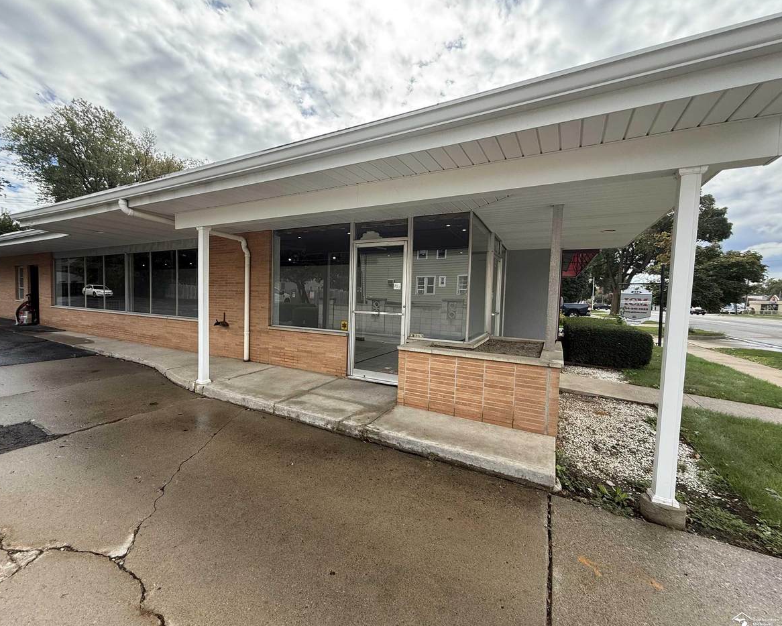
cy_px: 315
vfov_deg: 84.0
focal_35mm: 15
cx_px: 355
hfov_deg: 96.5
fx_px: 347
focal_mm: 2.22
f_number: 2.2
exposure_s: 1/651
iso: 50
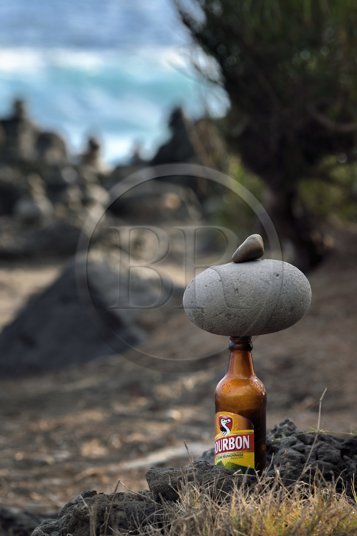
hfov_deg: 10.5
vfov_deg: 15.8
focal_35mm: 130
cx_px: 178
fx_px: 1934
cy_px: 268
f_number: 5.6
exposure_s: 1/250
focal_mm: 130
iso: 200
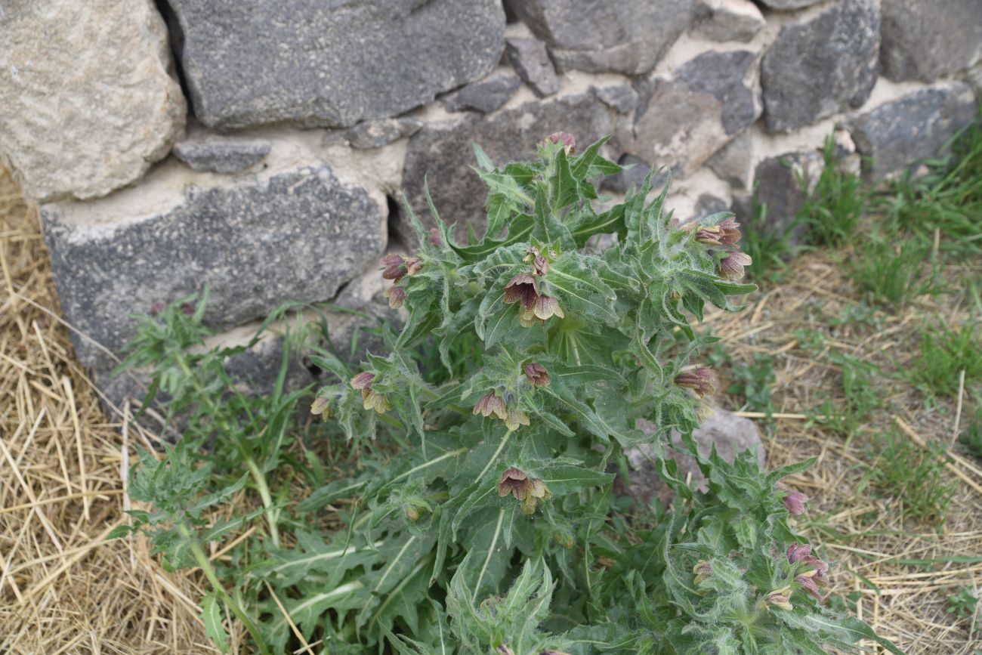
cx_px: 491
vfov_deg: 41.1
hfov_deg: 58.7
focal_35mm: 32
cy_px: 328
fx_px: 873
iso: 200
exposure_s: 1/125
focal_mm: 32
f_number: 6.3
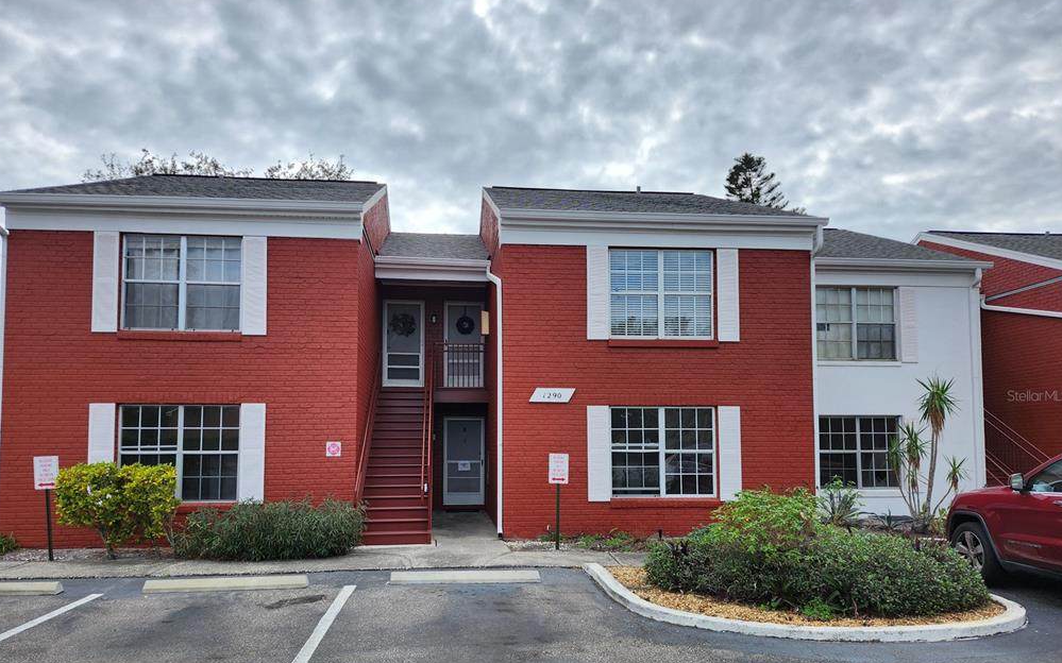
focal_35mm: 25
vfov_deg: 49.0
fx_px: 723
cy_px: 395
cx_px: 527
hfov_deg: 72.6
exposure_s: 1/1571
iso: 25
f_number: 1.8
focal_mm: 5.54
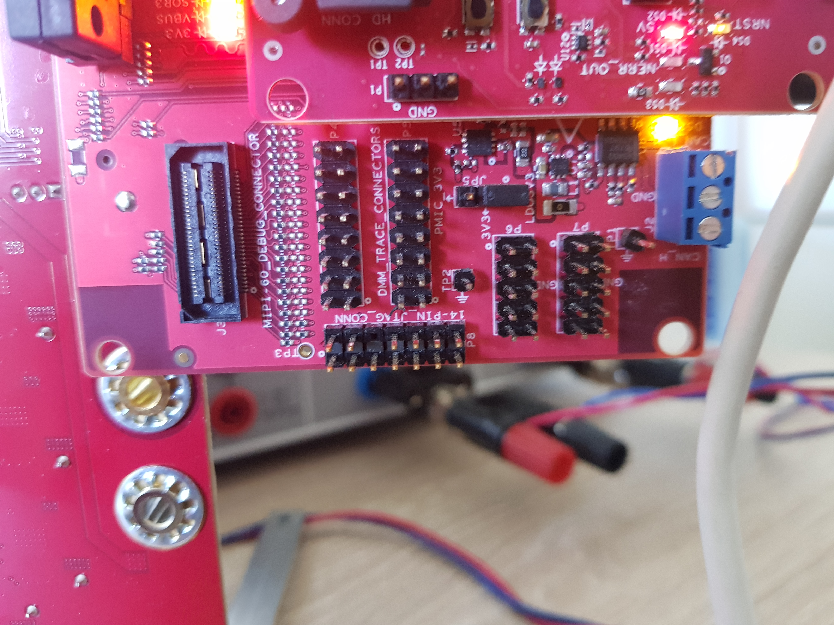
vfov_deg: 53.1
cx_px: 417
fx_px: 626
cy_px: 312
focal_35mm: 26
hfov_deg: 67.3
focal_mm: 4.3
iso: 200
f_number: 1.7
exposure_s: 1/11
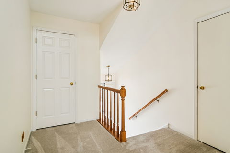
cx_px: 115
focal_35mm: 18
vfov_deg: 67.4
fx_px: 115
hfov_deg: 90.0
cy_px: 76
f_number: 8
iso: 200
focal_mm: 12
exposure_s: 1/13
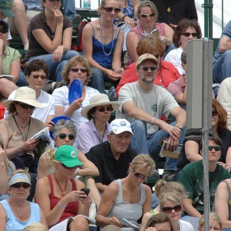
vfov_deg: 2.3
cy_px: 116
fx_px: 5821
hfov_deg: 2.3
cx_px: 70
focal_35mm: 771
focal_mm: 400
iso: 200
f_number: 18
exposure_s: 1/100
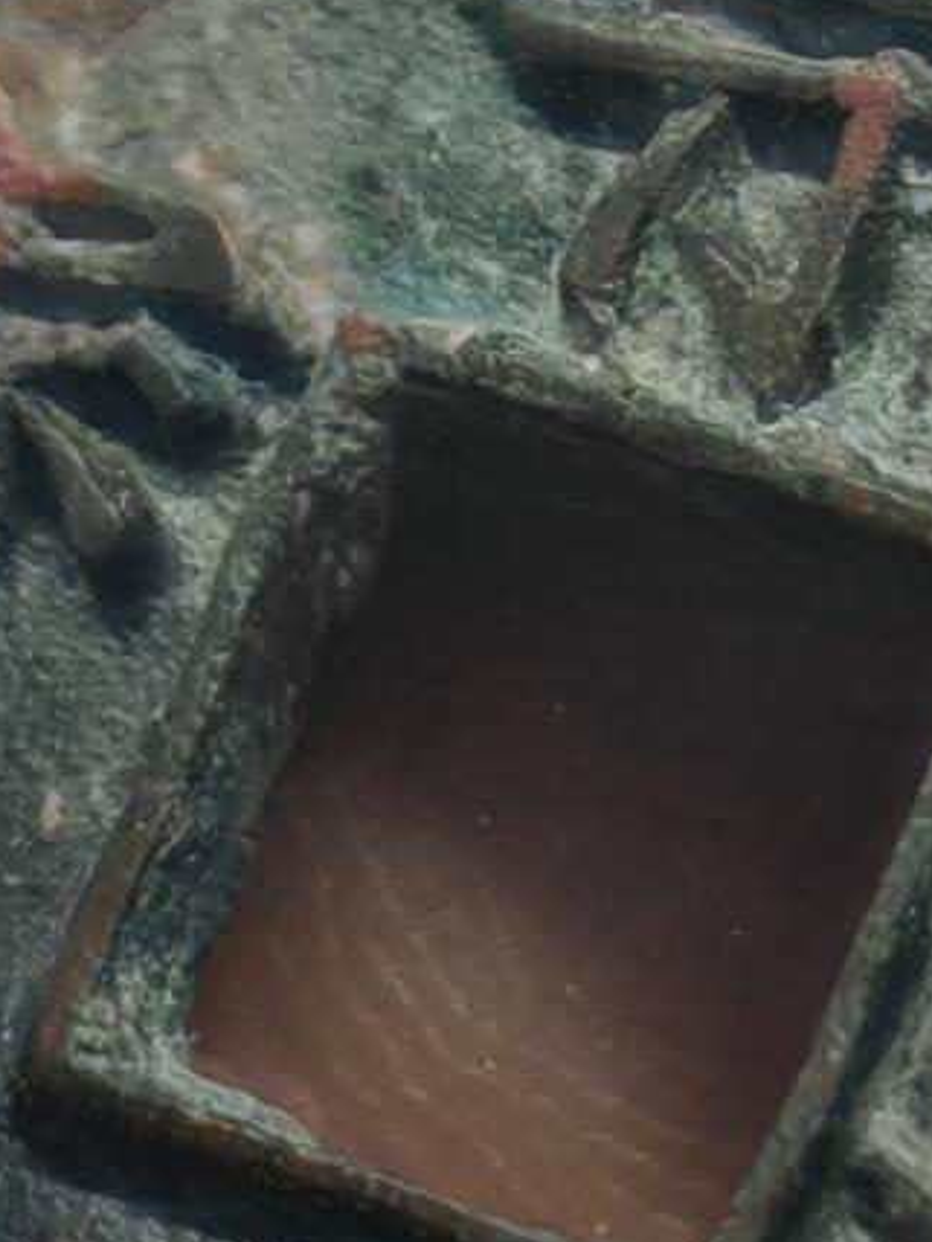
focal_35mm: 400
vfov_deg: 5.0
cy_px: 853
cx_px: 505
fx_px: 14359
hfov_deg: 3.7
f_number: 1.6
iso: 64
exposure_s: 1/200
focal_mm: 7.62
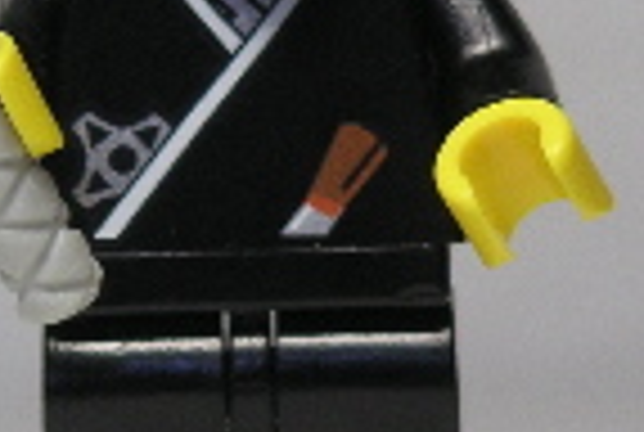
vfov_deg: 4.0
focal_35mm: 342
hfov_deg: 6.0
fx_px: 6131
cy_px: 86
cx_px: 277
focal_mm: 17.1
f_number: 3.6
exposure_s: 1/111
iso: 80
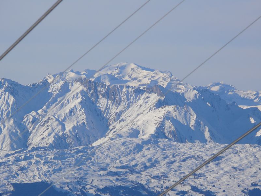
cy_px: 98
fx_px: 3182
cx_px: 130
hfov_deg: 4.7
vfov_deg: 3.5
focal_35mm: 422
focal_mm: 88.8
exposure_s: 1/500
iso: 100
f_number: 8
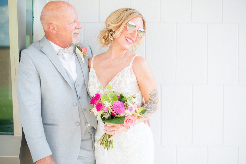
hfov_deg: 39.6
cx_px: 123
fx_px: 342
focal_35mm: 50
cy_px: 82
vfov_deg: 27.0
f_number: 2.2
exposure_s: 1/800
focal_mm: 50
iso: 100
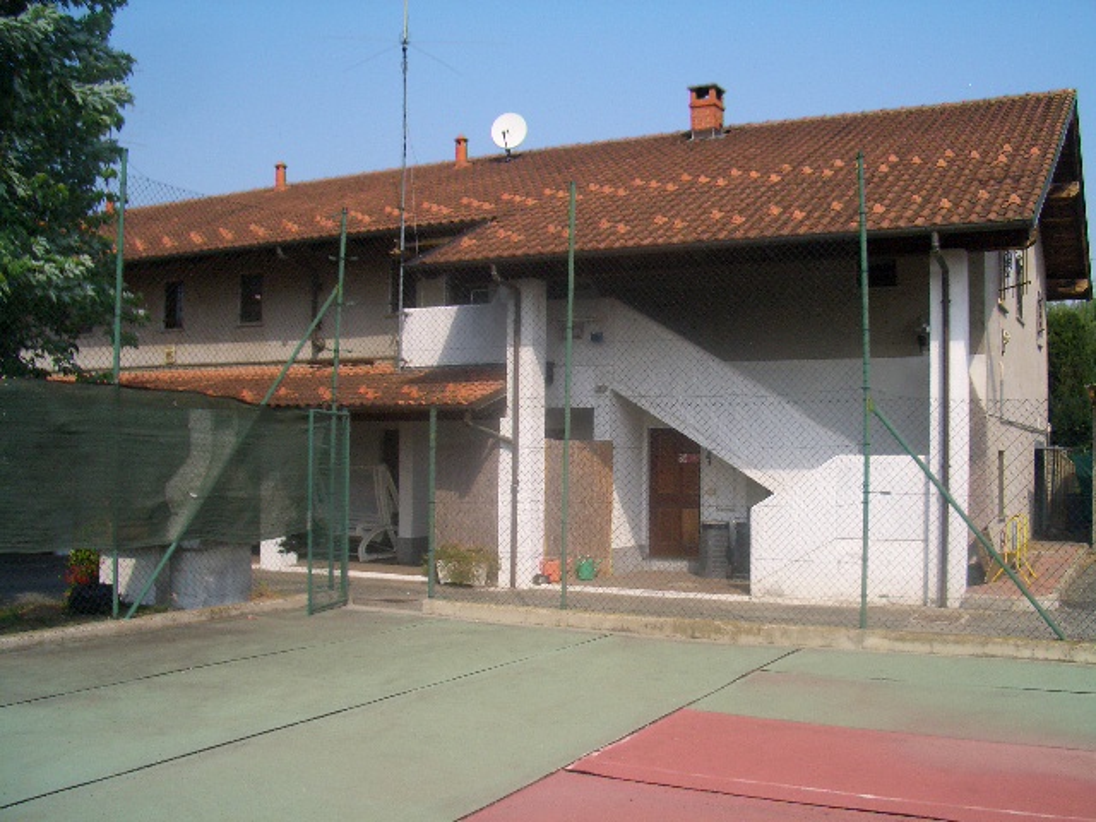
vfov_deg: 40.7
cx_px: 548
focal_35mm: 35
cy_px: 411
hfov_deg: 52.6
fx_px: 1108
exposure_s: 1/500
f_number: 4.3
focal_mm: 5.8
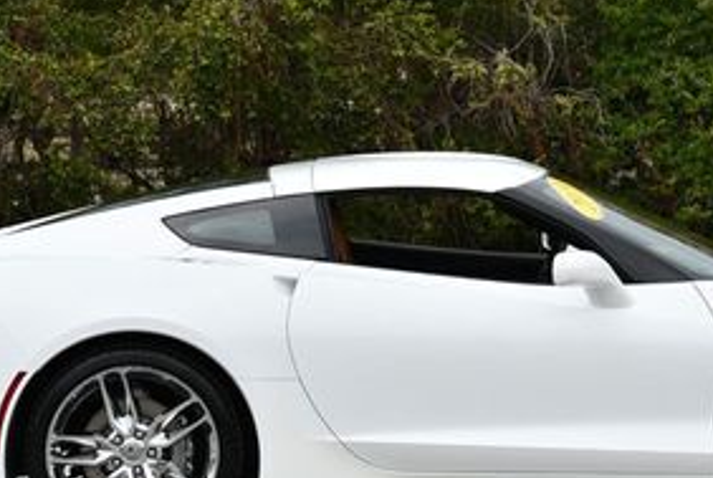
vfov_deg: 5.8
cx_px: 516
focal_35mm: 236
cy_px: 121
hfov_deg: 8.7
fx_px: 4681
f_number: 8
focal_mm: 52
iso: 180
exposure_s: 1/250
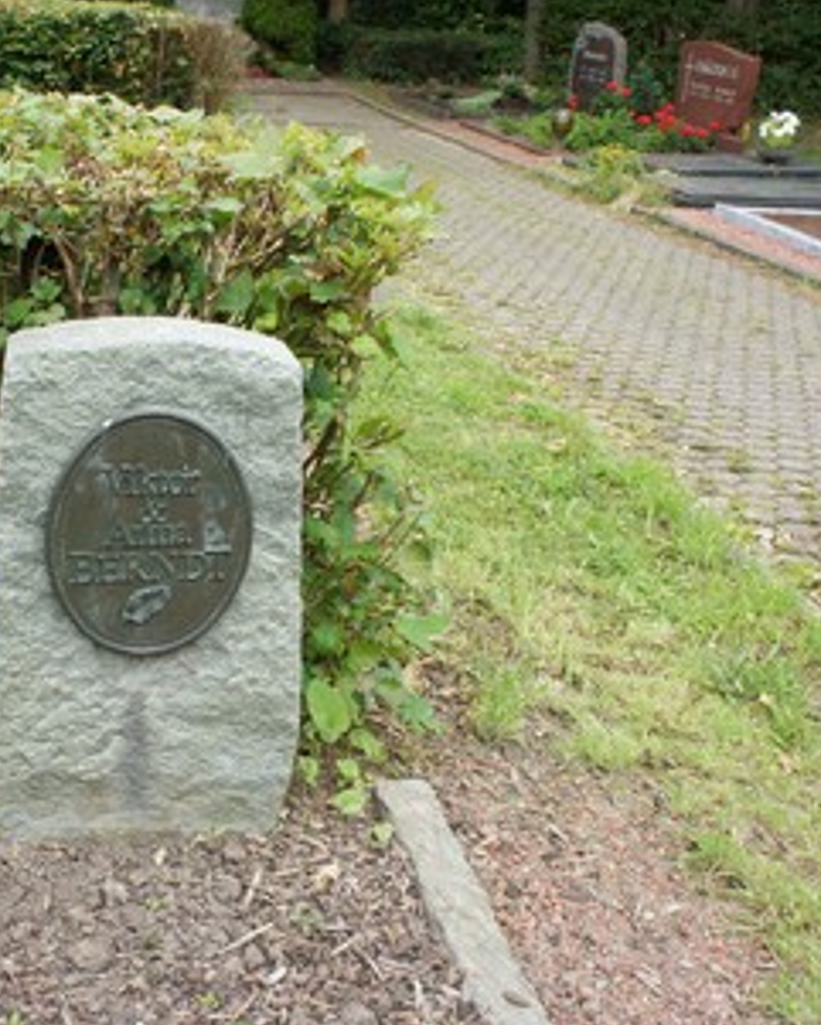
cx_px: 201
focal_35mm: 43
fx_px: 1305
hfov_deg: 34.2
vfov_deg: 42.9
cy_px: 507
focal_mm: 20
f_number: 6.3
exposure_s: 1/200
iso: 400
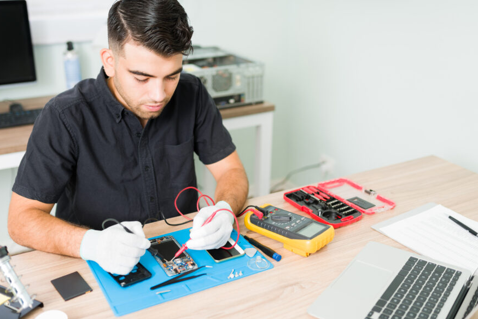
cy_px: 161
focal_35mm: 41
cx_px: 220
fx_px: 544
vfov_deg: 32.6
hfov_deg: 47.4
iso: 100
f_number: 1.8
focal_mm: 35
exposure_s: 1/200
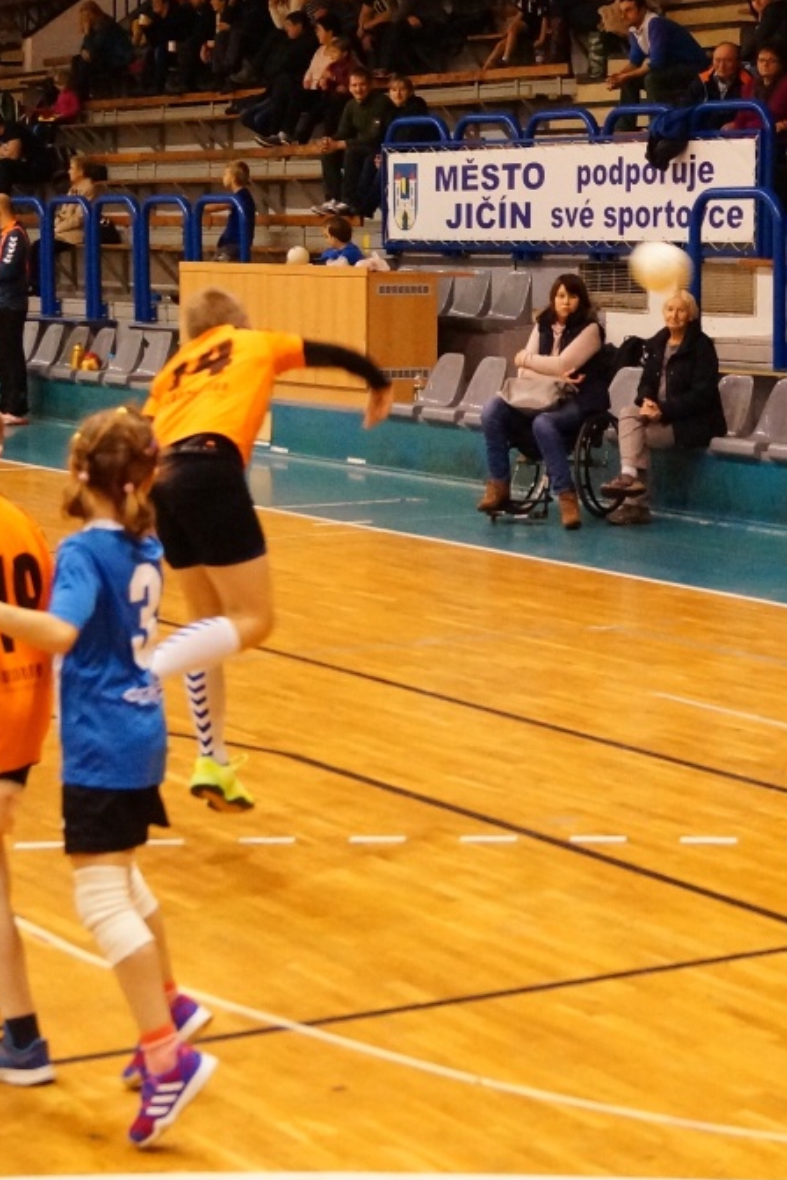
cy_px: 598
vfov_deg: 31.4
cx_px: 539
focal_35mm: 64
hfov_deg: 21.1
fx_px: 2099
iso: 2500
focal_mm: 28
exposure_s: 1/160
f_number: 4.5
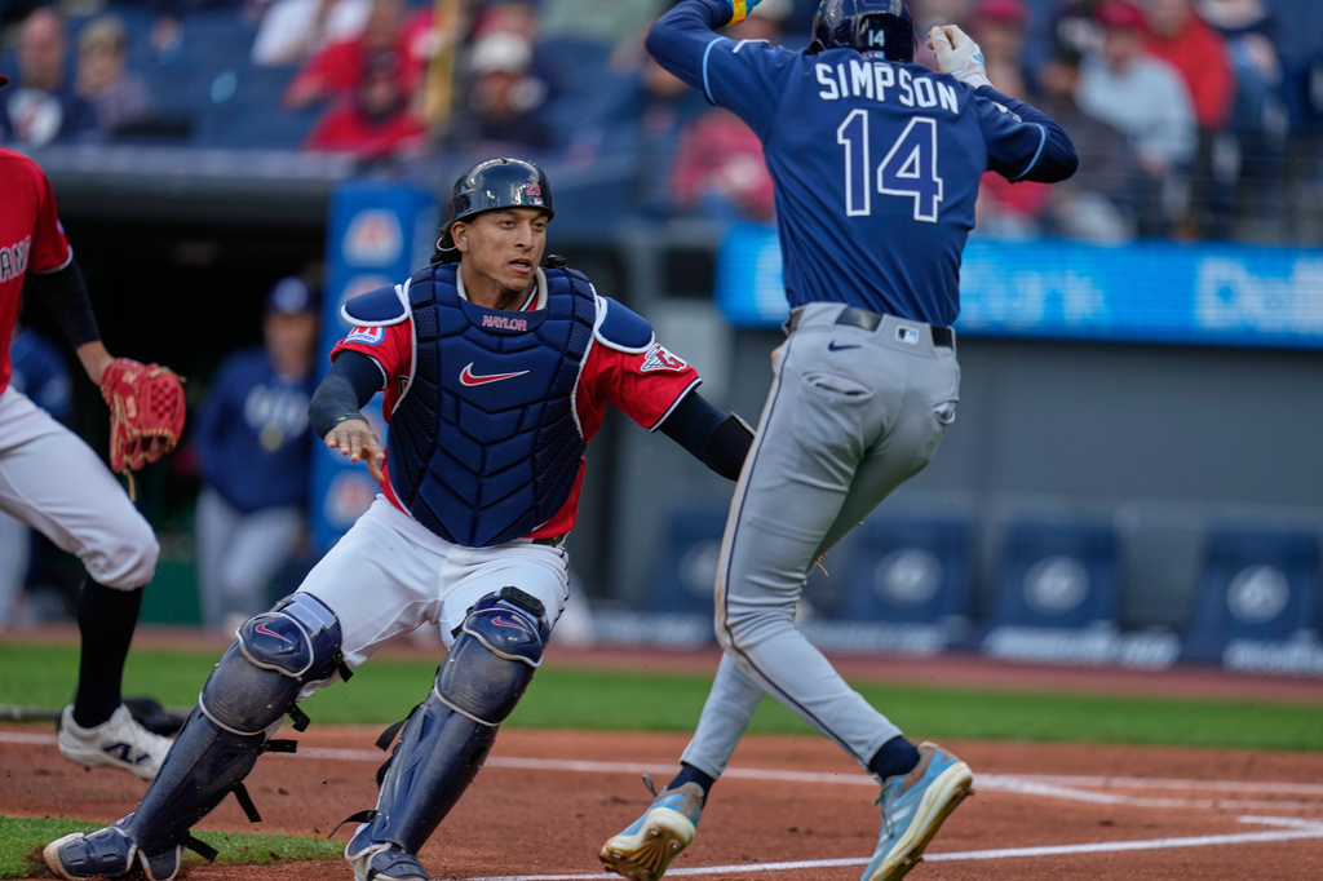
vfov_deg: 3.4
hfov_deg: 5.2
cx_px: 662
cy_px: 440
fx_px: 14694
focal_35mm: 400
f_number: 2.8
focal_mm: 400
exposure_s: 1/2500
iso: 500
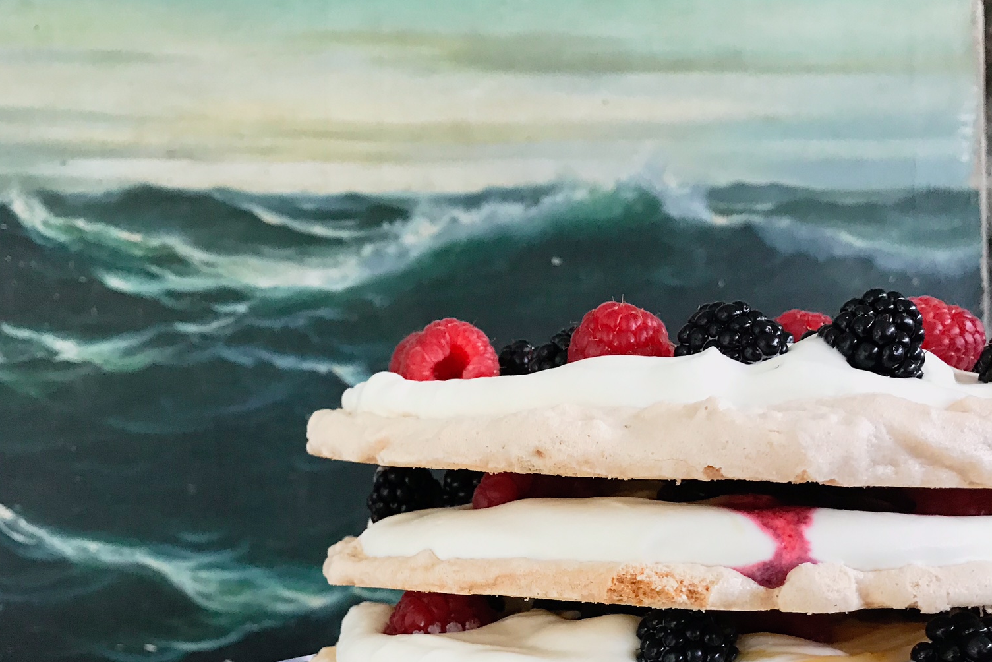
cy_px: 600
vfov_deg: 32.5
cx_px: 496
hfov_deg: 49.5
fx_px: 1075
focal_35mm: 39
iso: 32
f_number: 1.8
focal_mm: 3.99
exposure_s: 1/25
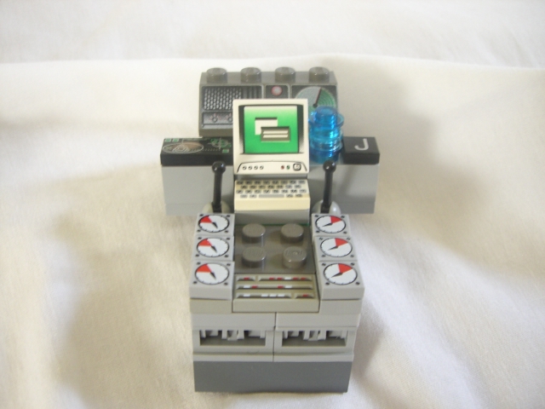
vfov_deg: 37.7
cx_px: 272
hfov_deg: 49.0
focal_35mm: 38
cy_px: 204
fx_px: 598
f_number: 2.7
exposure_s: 1/13
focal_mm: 6.2
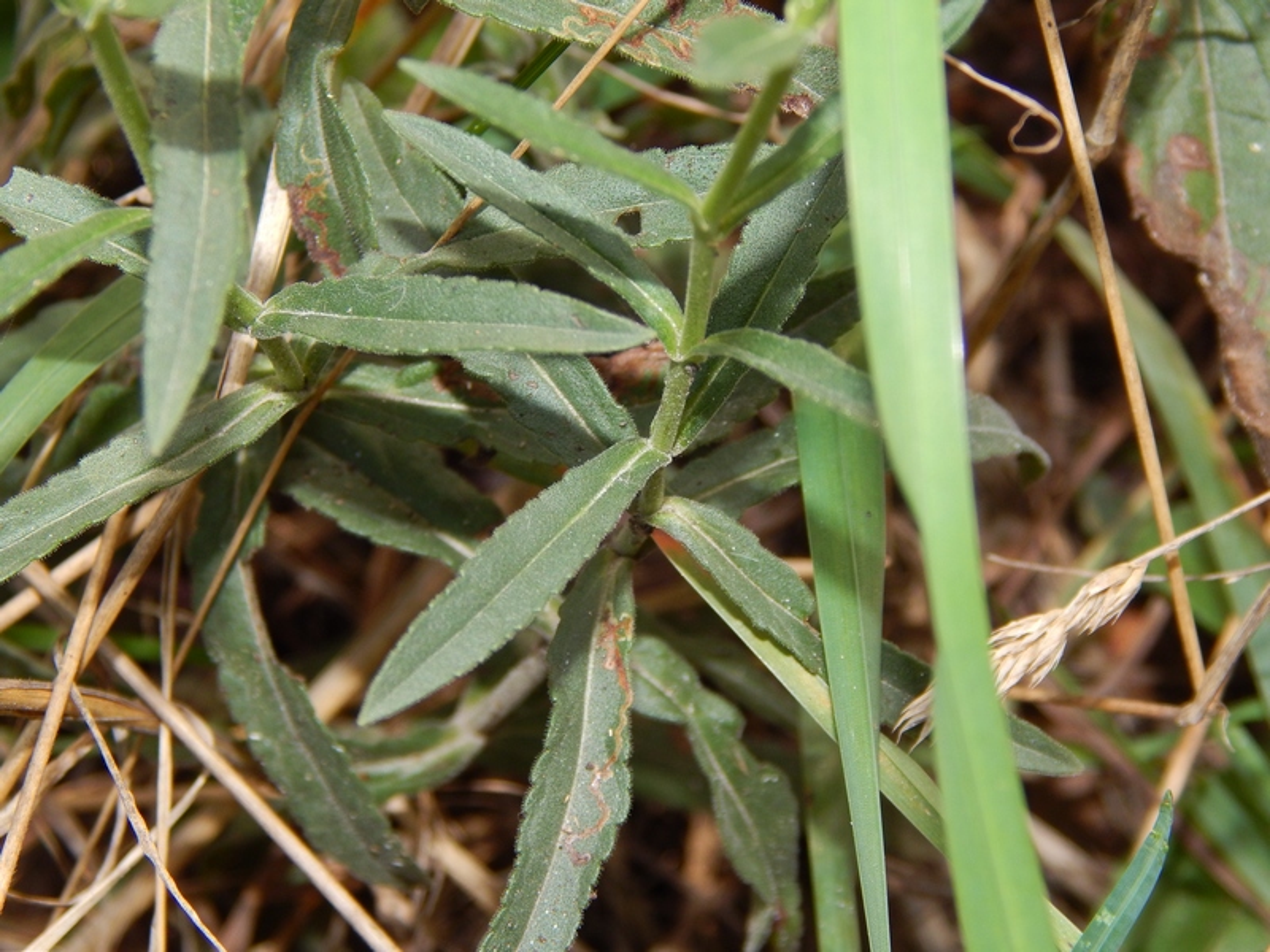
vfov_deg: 14.1
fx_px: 3852
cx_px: 635
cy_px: 476
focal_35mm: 105
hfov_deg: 18.7
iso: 160
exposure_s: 1/30
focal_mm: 18.7
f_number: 9
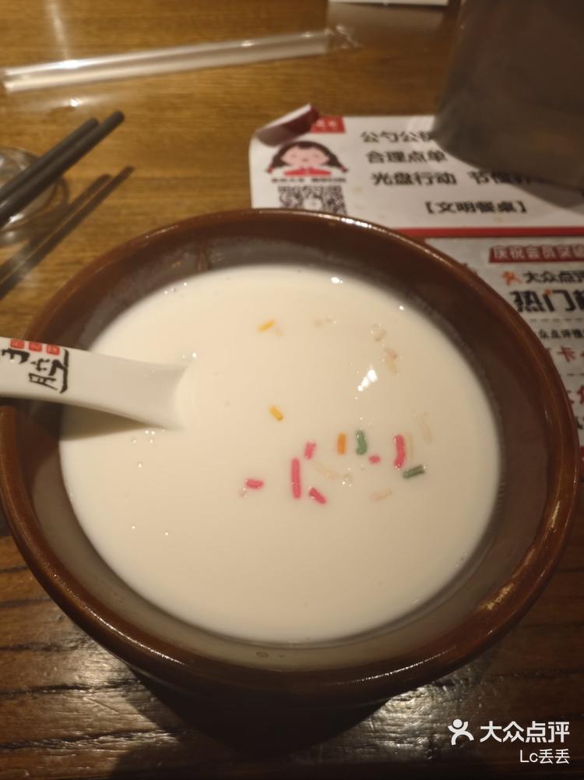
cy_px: 390
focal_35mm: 23
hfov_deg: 58.8
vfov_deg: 73.9
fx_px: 518
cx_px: 292
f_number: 2.2
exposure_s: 1/101
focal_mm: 2.59
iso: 586
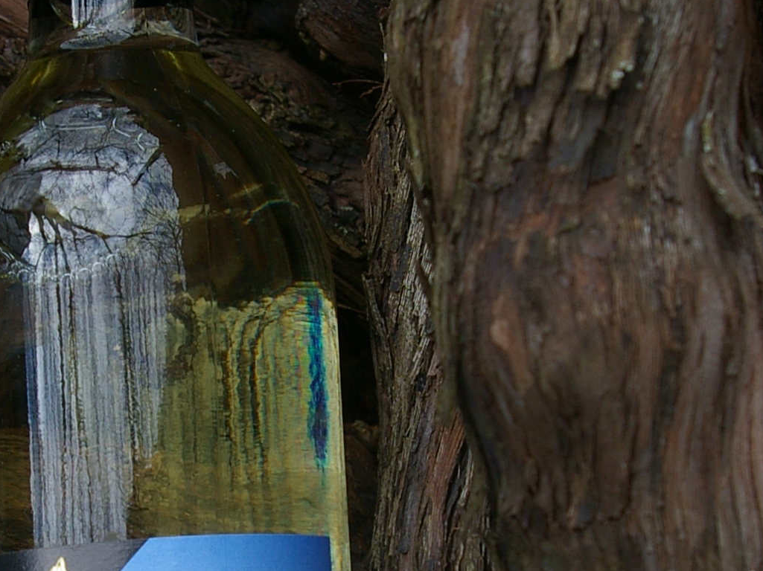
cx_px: 176
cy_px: 562
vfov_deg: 13.3
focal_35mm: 110
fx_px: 2424
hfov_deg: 17.8
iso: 200
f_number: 6.7
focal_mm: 26
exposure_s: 1/125
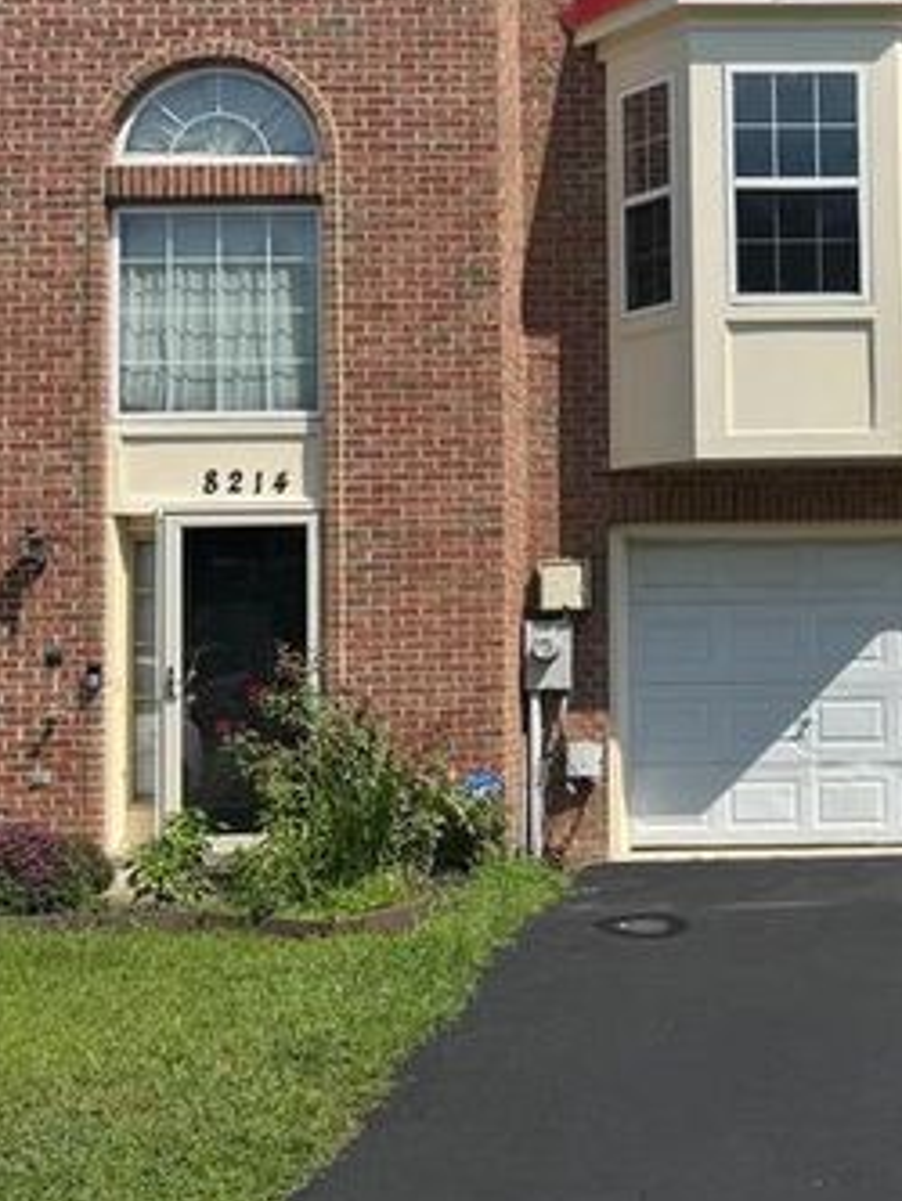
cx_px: 888
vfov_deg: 39.6
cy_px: 546
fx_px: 1667
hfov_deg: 28.5
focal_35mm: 48
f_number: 1.78
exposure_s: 1/5348
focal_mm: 6.76
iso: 80
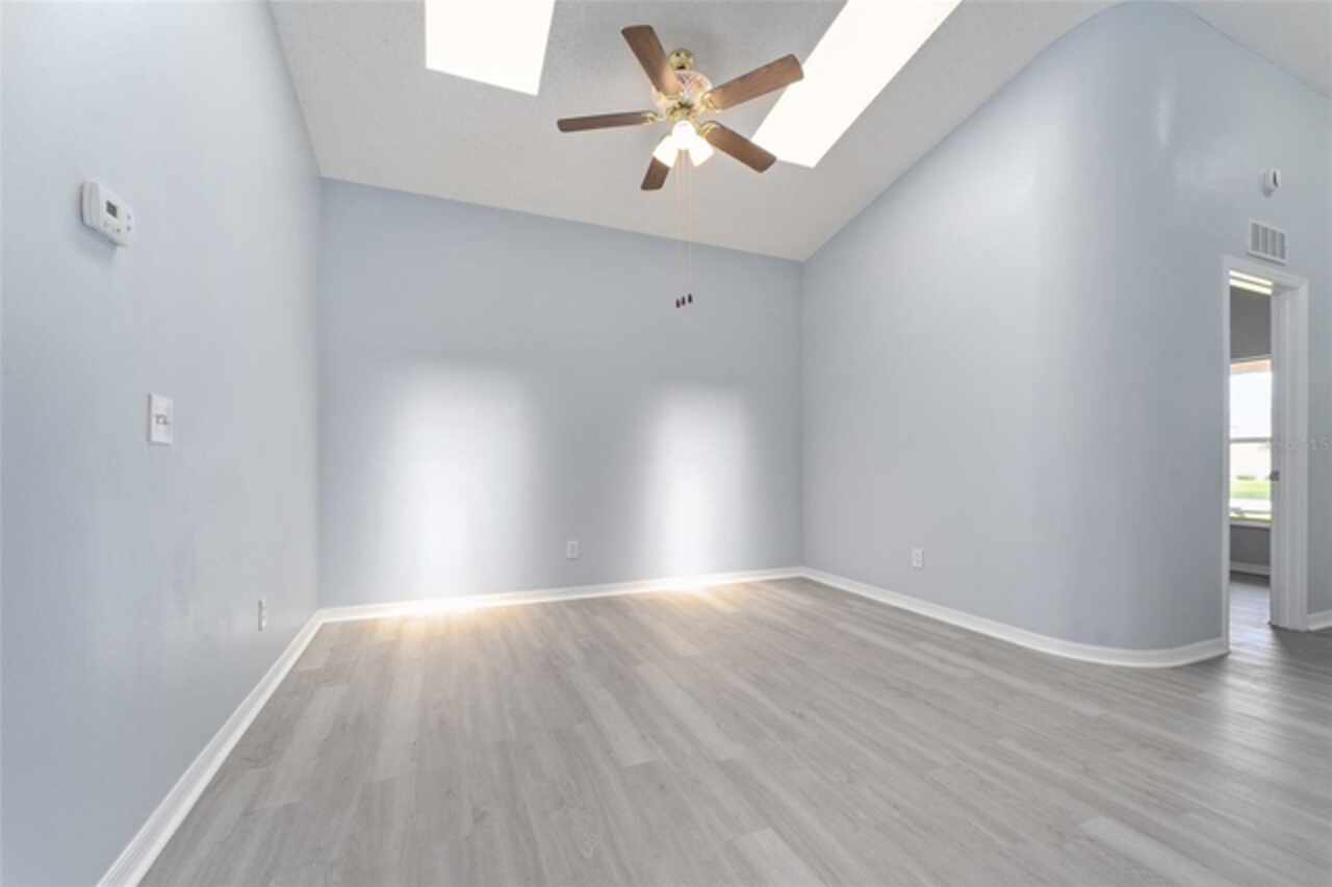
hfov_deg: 104.3
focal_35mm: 14
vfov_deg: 81.1
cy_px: 444
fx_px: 518
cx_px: 666
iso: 400
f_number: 7.1
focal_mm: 14
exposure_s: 1/20
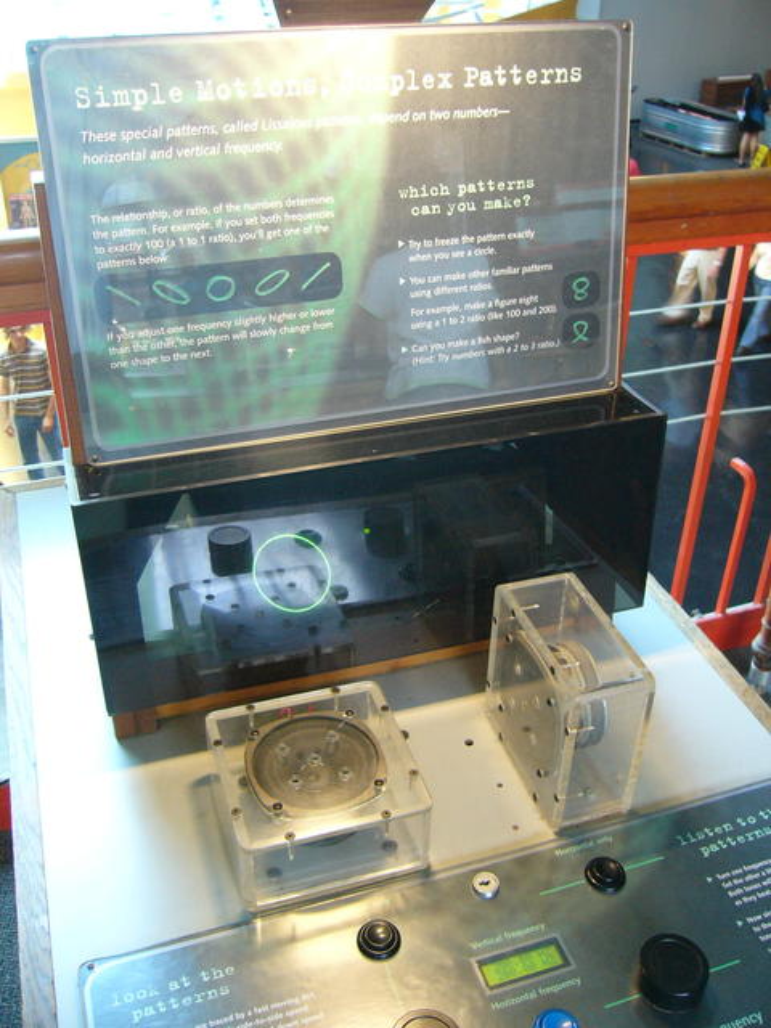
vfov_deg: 52.6
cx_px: 386
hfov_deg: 40.7
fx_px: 1039
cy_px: 514
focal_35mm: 35
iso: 200
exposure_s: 1/10
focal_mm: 5.8
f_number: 2.8
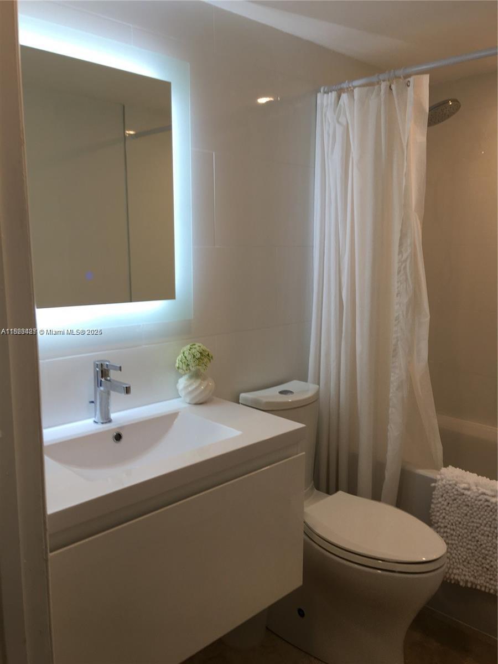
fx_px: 556
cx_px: 249
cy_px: 332
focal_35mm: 29
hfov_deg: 48.2
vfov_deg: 61.7
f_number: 2.2
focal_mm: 4.15
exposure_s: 1/60
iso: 25
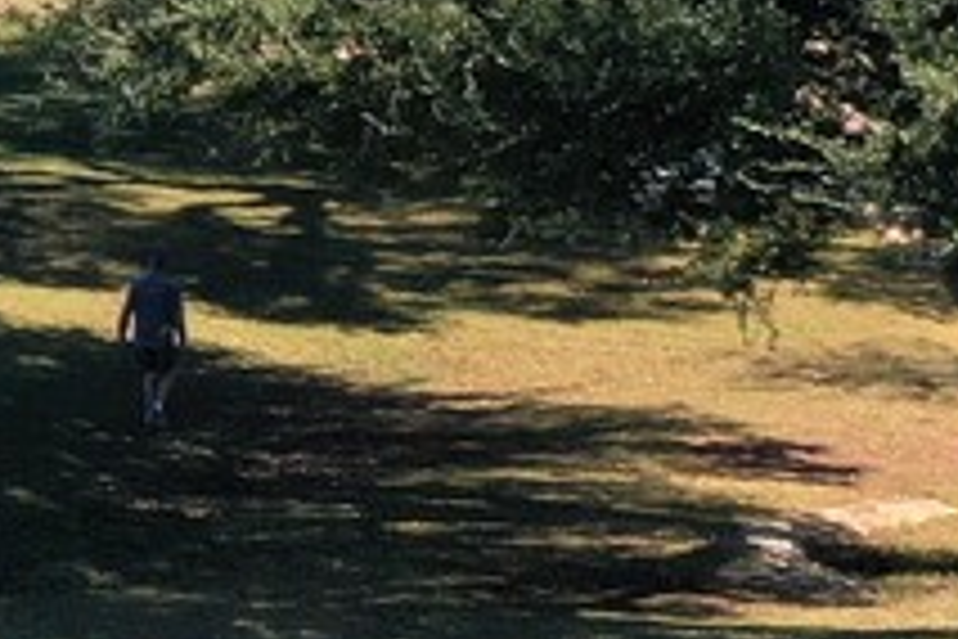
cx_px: -1592
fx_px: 5668
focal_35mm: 213
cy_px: 184
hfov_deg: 8.5
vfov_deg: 6.4
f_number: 5.6
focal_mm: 10.26
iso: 100
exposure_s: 1/320
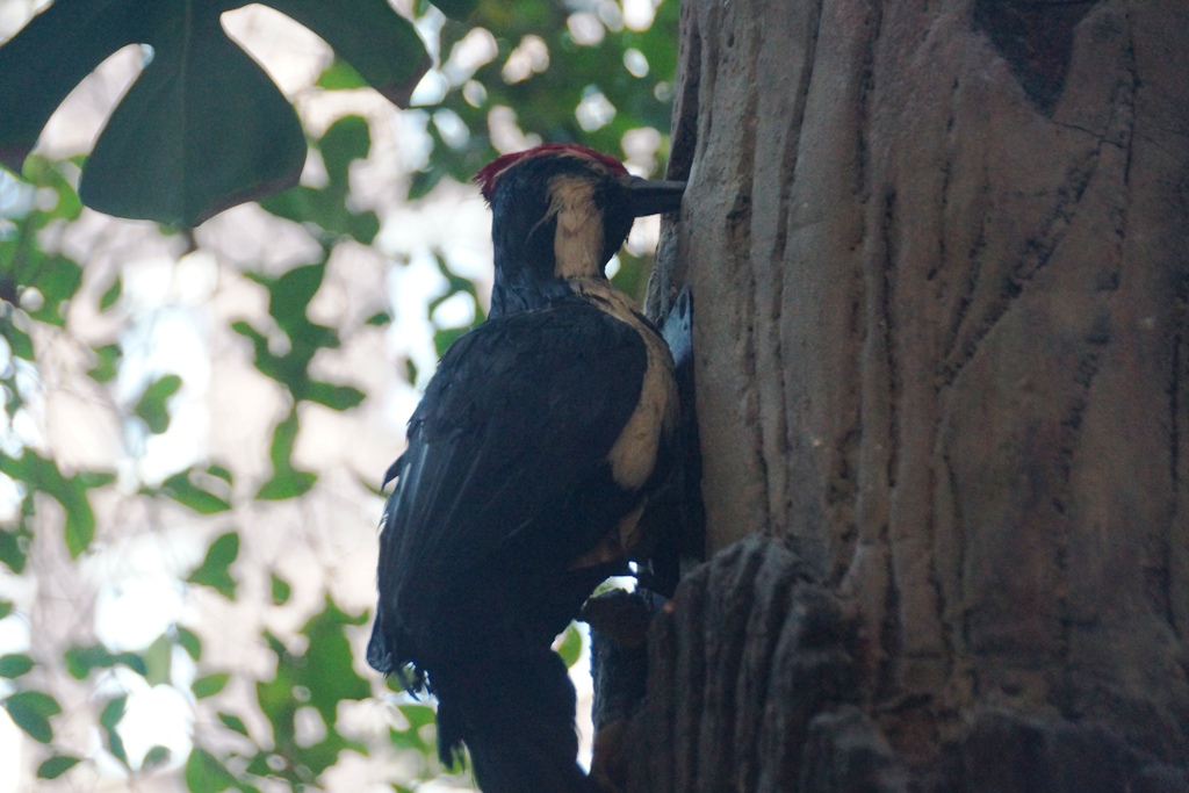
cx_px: 594
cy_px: 396
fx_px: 5945
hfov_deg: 11.4
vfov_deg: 7.6
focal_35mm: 180
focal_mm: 120
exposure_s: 1/60
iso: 1600
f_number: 5.6
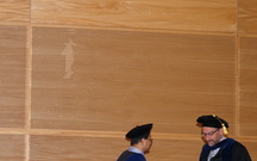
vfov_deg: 10.3
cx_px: 8
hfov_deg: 16.2
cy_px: 135
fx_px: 890
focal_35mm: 127
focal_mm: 57
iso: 1600
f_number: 5
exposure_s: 1/80
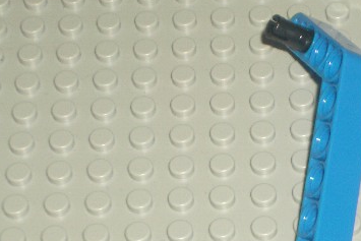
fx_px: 1976
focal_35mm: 197
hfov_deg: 10.4
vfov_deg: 7.0
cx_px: 308
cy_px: 152
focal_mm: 17.4
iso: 100
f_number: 4.8
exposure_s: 1/60
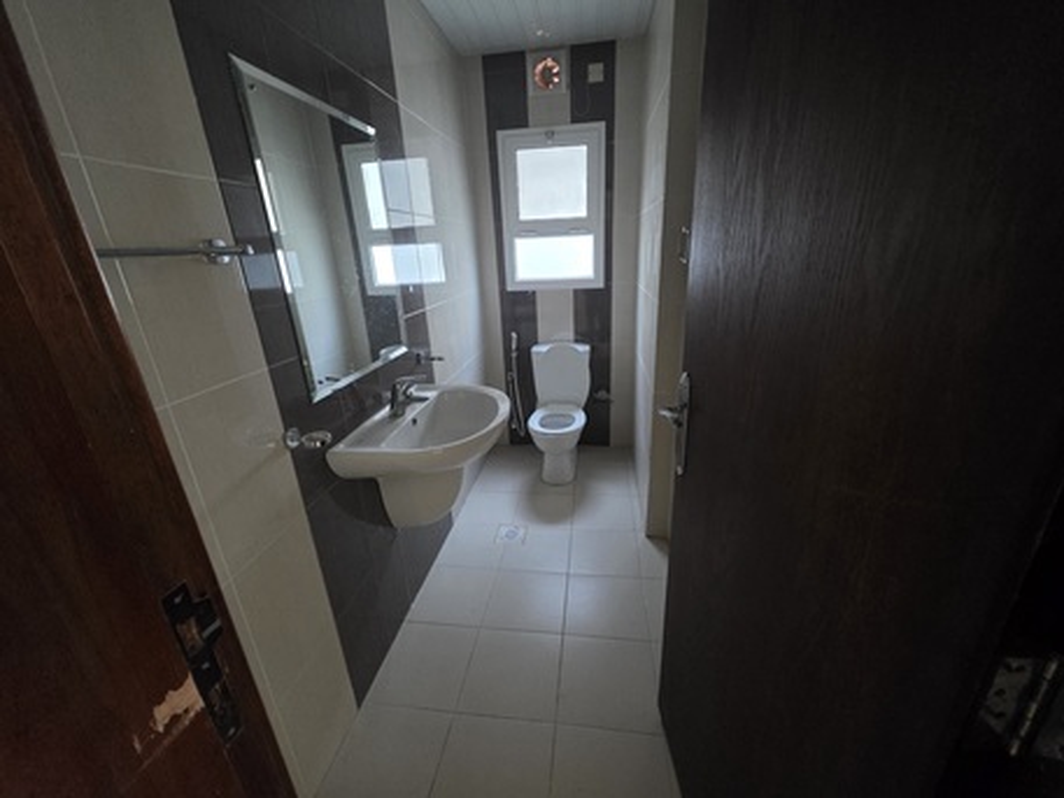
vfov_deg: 89.9
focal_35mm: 13
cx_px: 532
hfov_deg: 106.2
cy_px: 399
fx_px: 400
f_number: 1.9
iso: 1250
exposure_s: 1/50
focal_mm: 2.2
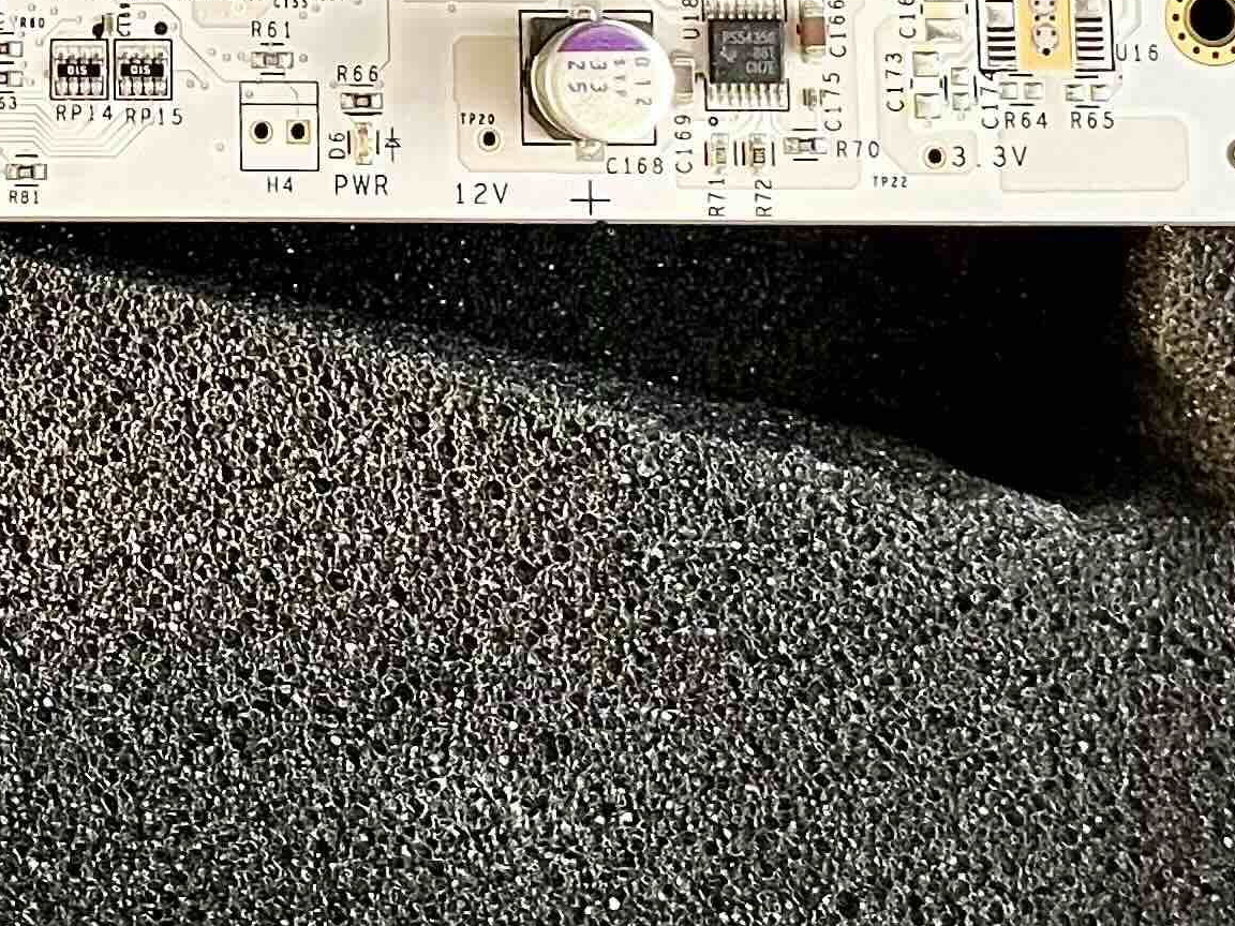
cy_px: -436
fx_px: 3247
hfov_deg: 20.8
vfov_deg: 15.1
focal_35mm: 91
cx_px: 8
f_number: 1.6
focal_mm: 5.1
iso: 125
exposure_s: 1/76
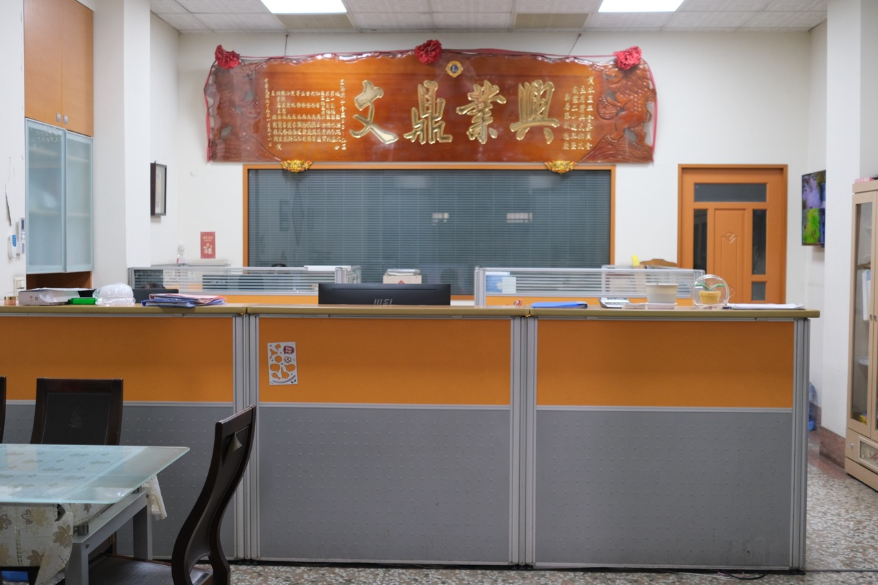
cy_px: 292
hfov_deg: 47.4
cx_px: 439
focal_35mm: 41
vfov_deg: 32.6
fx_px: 1000
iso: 800
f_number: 2.8
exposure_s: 1/100
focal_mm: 27
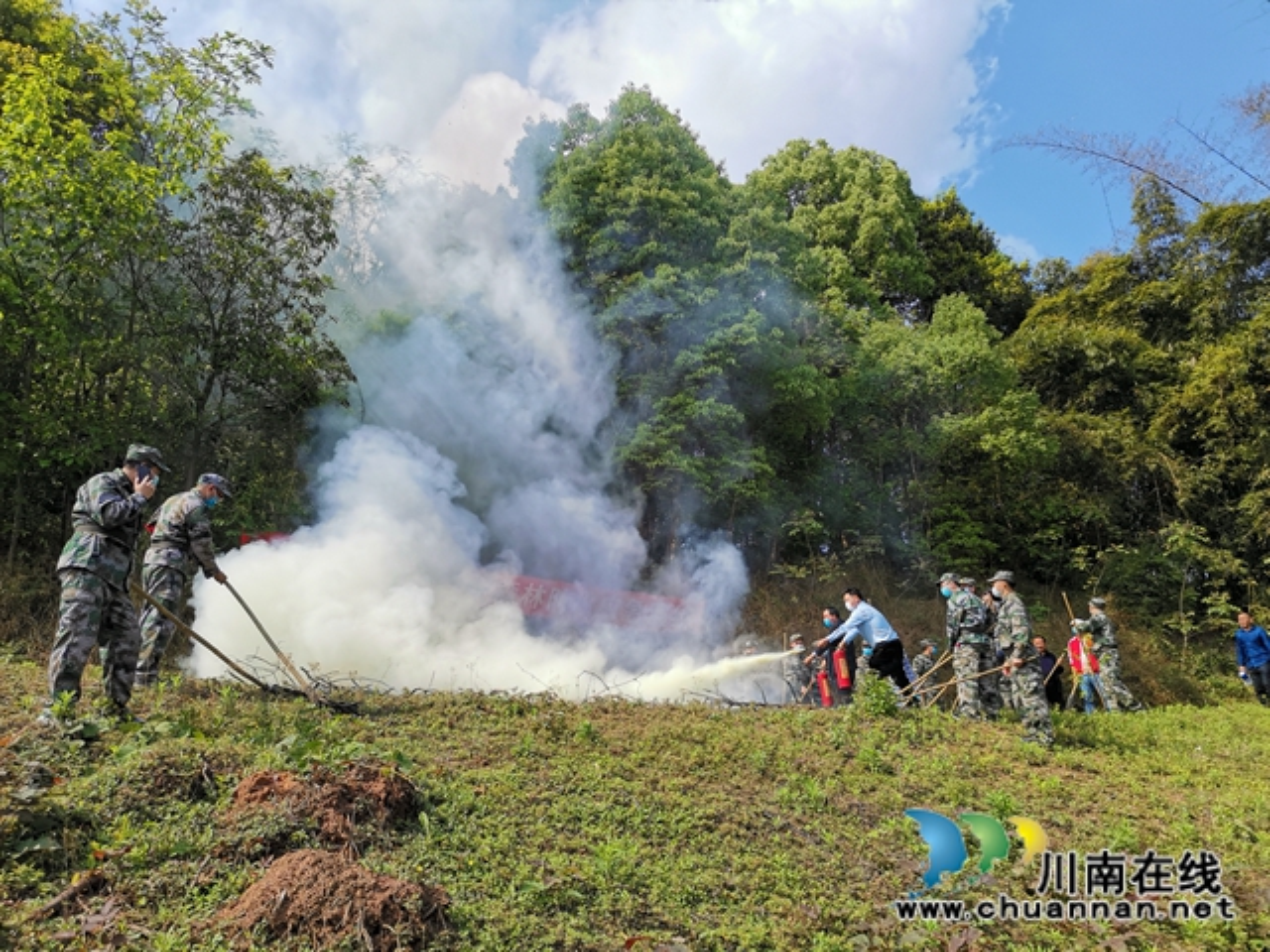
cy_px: 476
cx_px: 635
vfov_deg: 53.1
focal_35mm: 26
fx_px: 954
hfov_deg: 67.3
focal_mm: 4.75
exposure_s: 1/1618
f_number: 1.8
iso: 50
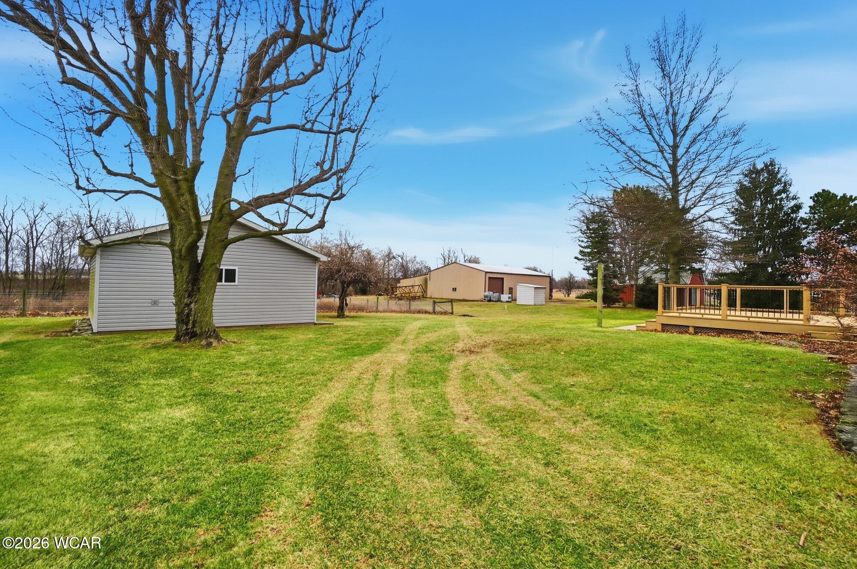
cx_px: 428
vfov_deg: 77.2
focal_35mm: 15
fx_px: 357
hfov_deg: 100.5
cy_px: 284
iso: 125
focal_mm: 10
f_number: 8
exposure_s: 1/500
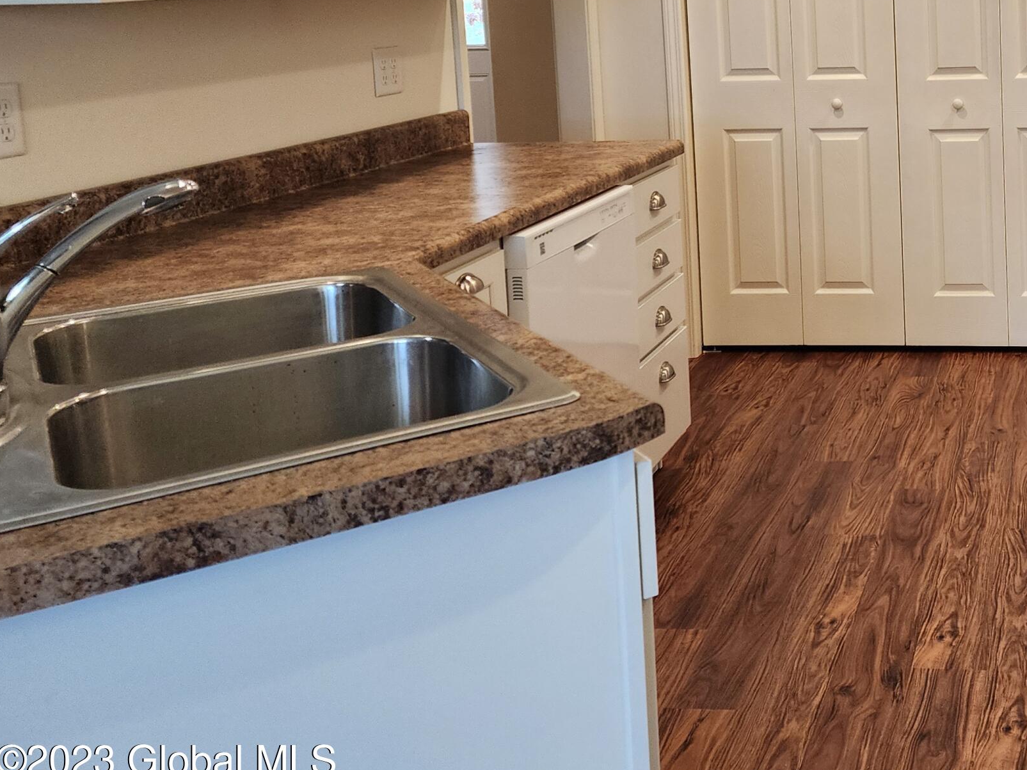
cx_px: 953
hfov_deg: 40.1
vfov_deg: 32.2
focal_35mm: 43
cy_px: 106
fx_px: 1275
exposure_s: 1/120
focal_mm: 6.4
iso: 160
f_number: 1.8
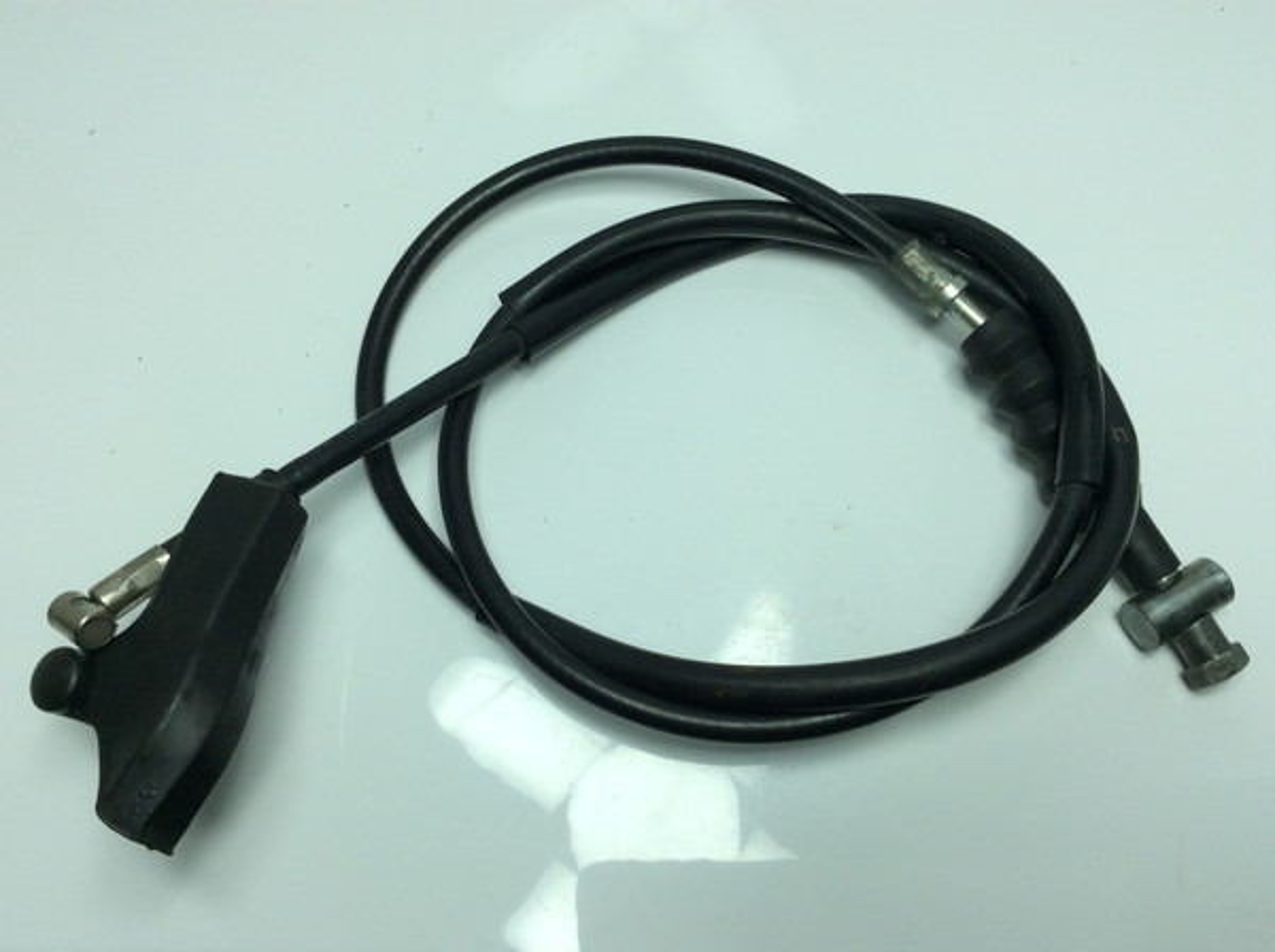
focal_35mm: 32
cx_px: 638
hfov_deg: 56.9
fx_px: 1177
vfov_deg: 44.0
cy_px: 476
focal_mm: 3.3
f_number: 2.4
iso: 32
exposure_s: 1/510
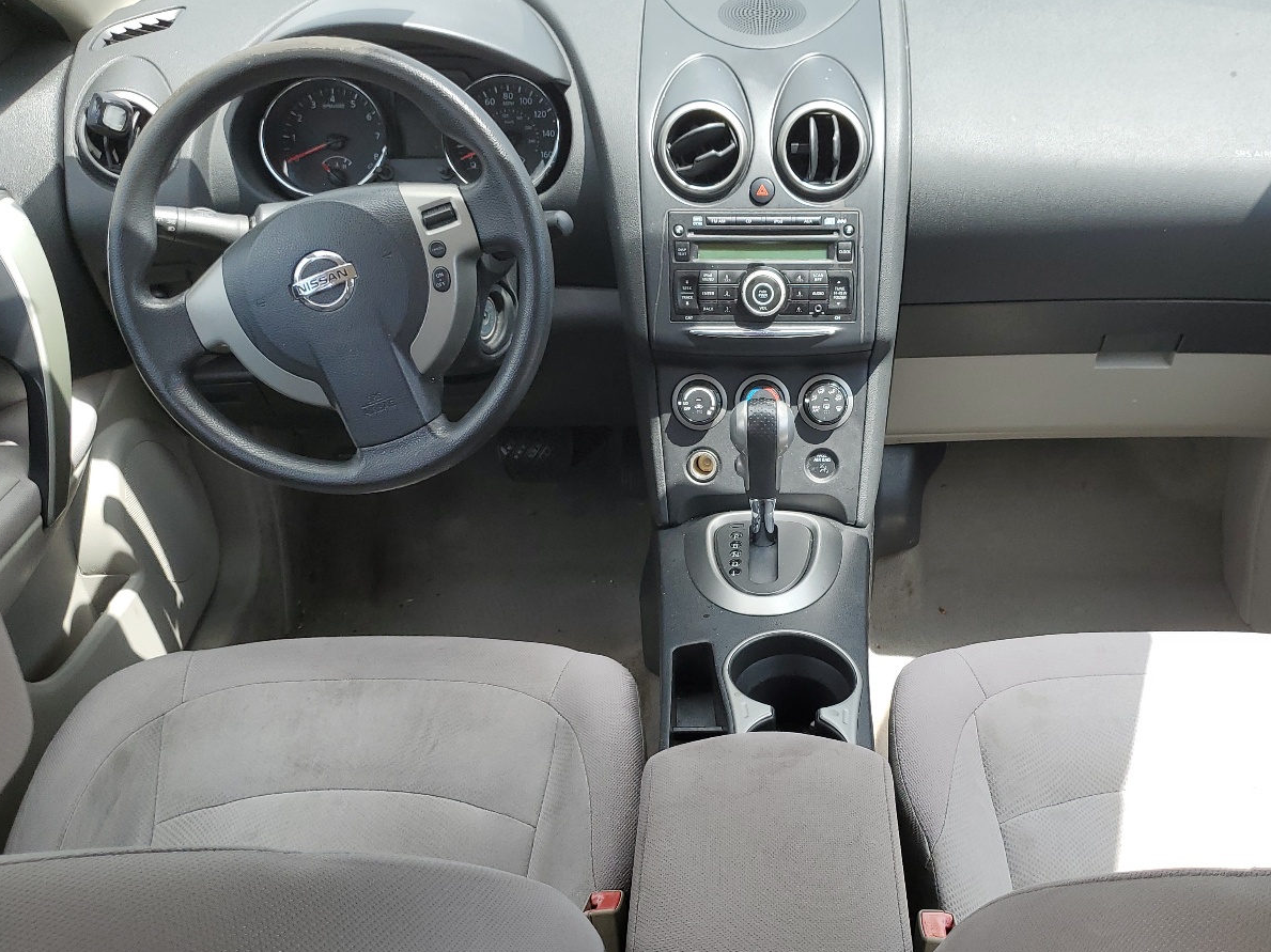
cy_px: 589
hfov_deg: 52.3
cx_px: 758
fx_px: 1285
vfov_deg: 40.4
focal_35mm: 35
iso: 50
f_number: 1.5
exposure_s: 1/526
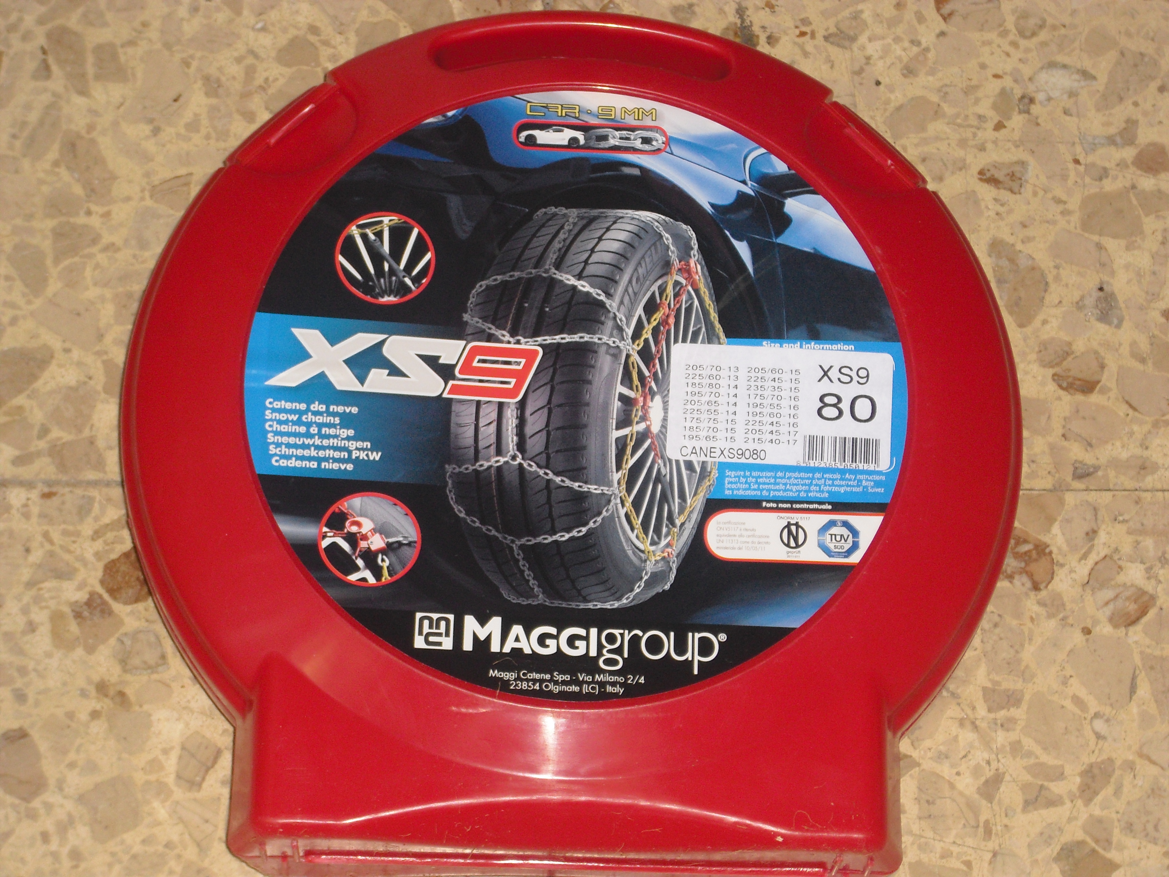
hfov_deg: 17.4
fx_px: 3816
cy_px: 438
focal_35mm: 113
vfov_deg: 13.1
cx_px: 584
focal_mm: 18.6
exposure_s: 1/60
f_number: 5.2
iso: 200
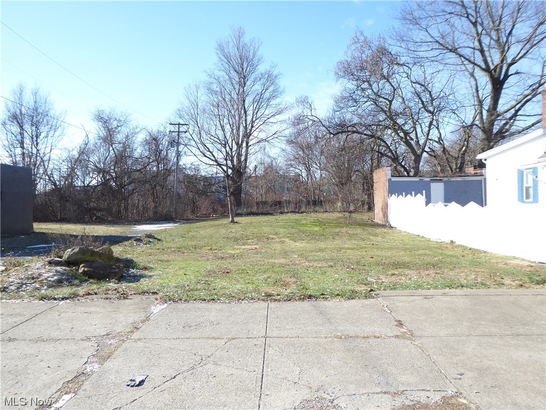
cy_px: 205
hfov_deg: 61.7
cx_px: 273
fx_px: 457
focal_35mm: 29
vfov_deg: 48.2
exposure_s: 1/320
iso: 80
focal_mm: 5
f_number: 3.5
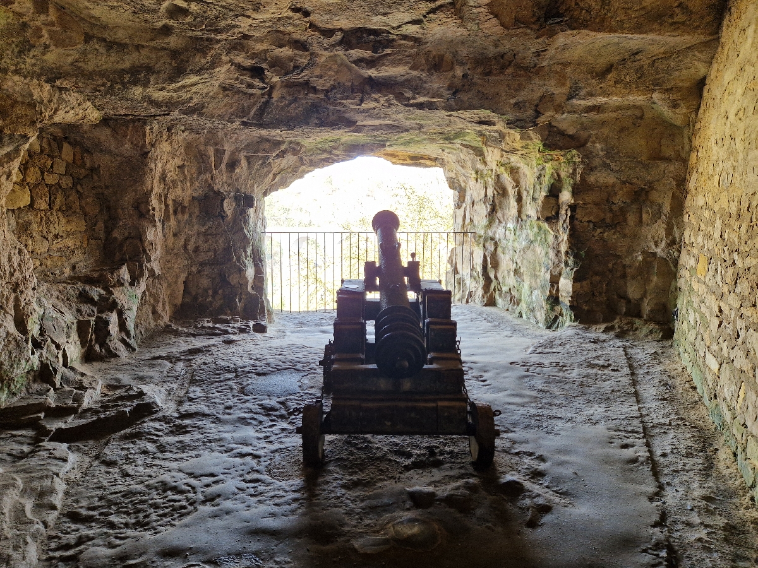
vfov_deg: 58.9
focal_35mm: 23
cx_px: 379
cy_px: 284
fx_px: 504
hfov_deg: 73.9
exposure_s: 1/100
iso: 160
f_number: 1.8
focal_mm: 5.4
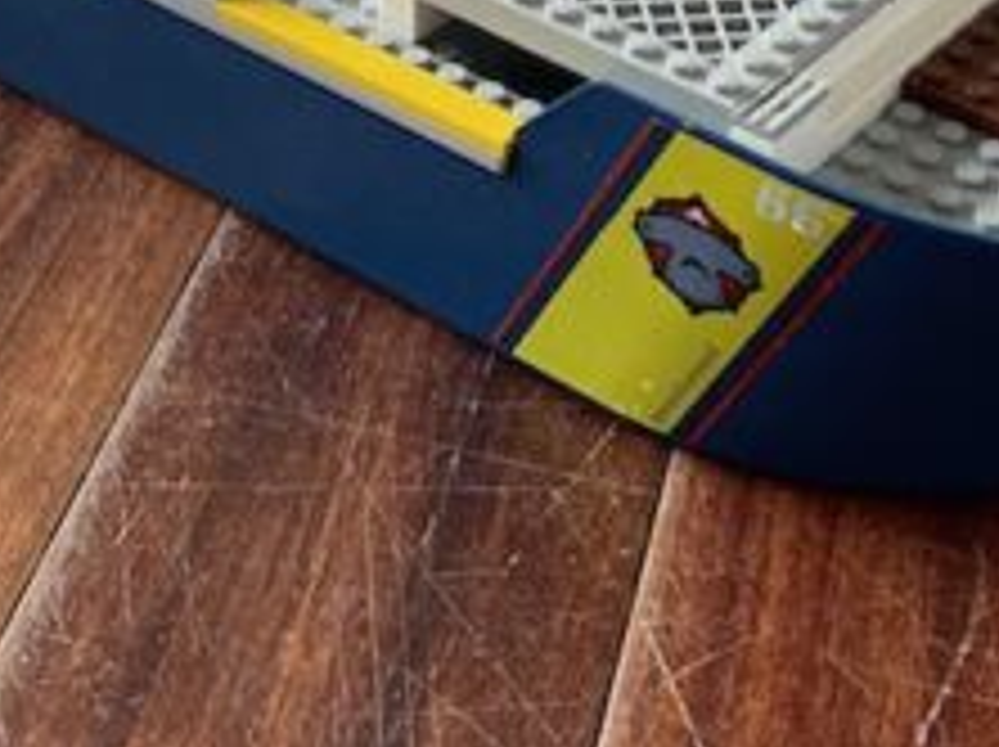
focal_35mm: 90
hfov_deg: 21.8
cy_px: -171
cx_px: 432
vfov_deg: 15.7
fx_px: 2595
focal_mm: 5.1
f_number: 1.6
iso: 100
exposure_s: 1/121
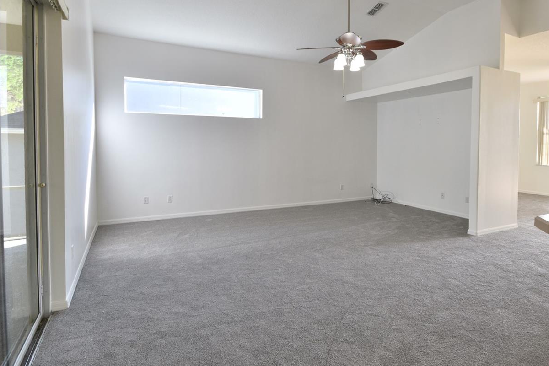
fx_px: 305
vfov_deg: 61.6
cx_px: 298
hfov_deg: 83.8
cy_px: 155
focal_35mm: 20
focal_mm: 10
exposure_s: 1/15
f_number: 10
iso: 200
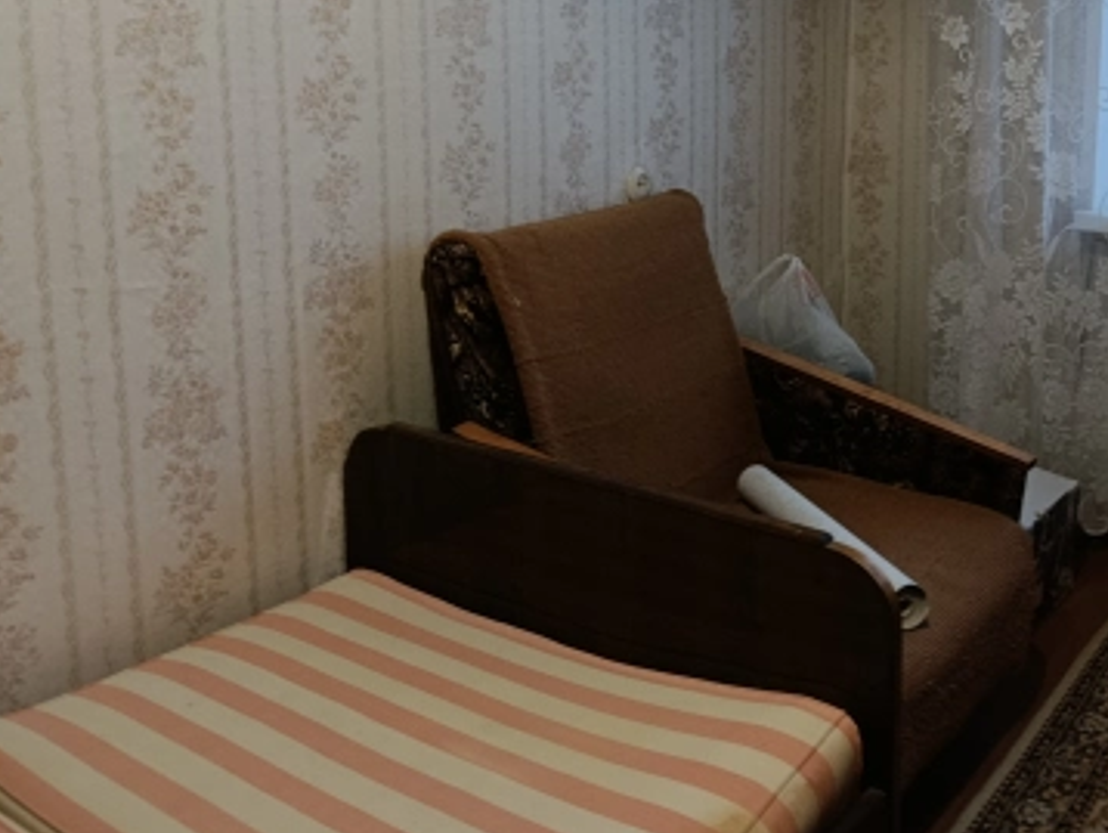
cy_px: 139
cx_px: 817
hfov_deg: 45.3
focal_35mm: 40
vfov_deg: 34.6
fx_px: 1281
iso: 1153
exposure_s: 1/50
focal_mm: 6.11
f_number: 1.65
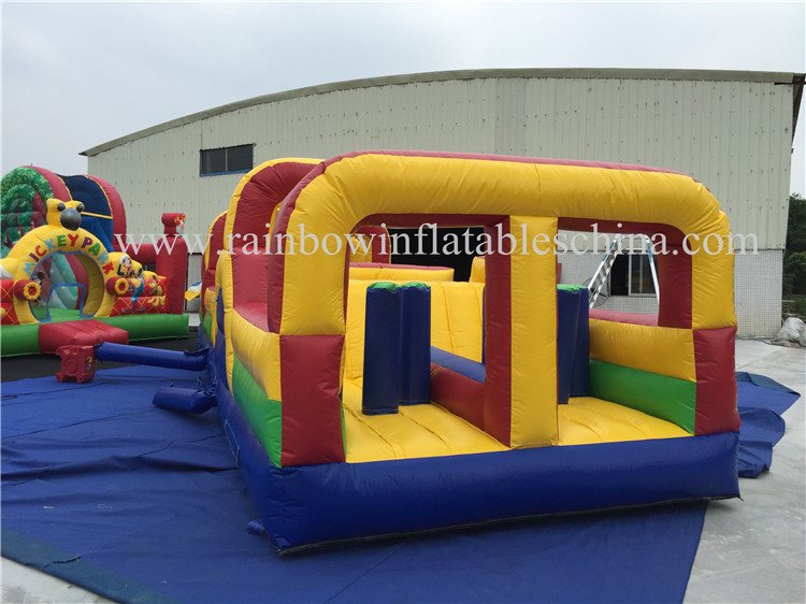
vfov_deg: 48.2
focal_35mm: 29
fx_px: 675
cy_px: 302
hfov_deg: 61.7
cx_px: 403
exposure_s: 1/2083
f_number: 2.2
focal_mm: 4.15
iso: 32
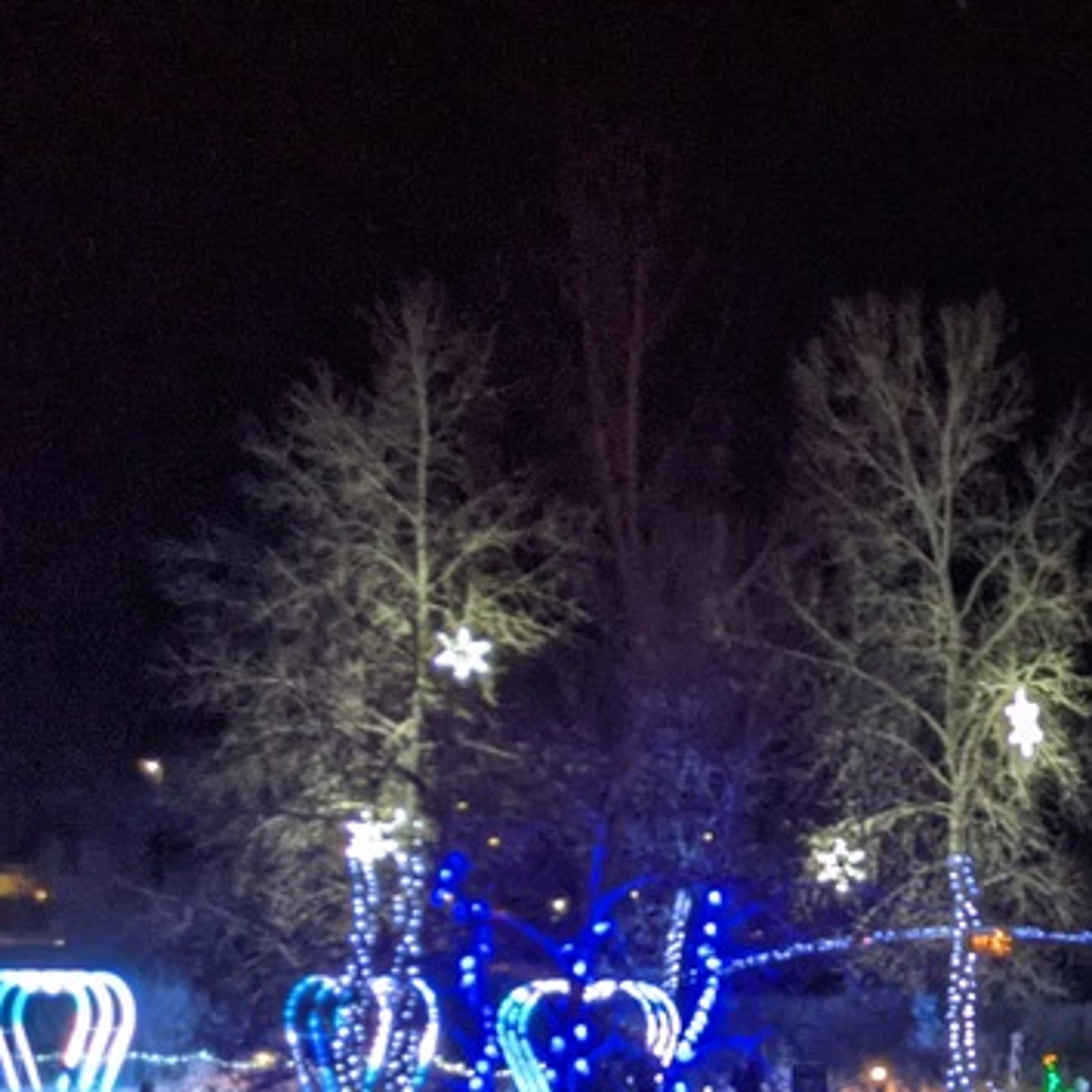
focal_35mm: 69
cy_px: 1067
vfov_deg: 24.0
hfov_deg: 22.4
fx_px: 2463
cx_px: 1425
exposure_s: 1/24
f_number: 1.8
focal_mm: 4.44
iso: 399
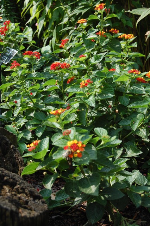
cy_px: 113
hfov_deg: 22.6
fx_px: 375
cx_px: 75
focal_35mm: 60
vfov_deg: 33.4
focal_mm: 40
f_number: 7.1
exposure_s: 1/200
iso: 200
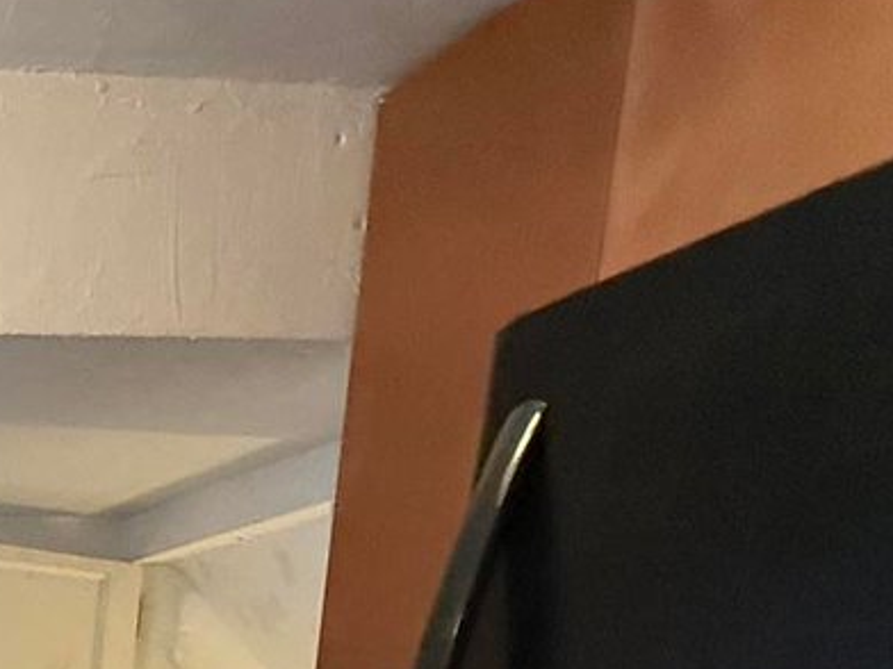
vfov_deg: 21.4
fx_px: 1393
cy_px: 1077
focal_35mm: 54
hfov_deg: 26.2
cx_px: -443
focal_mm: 2.22
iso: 800
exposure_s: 1/60
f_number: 2.2
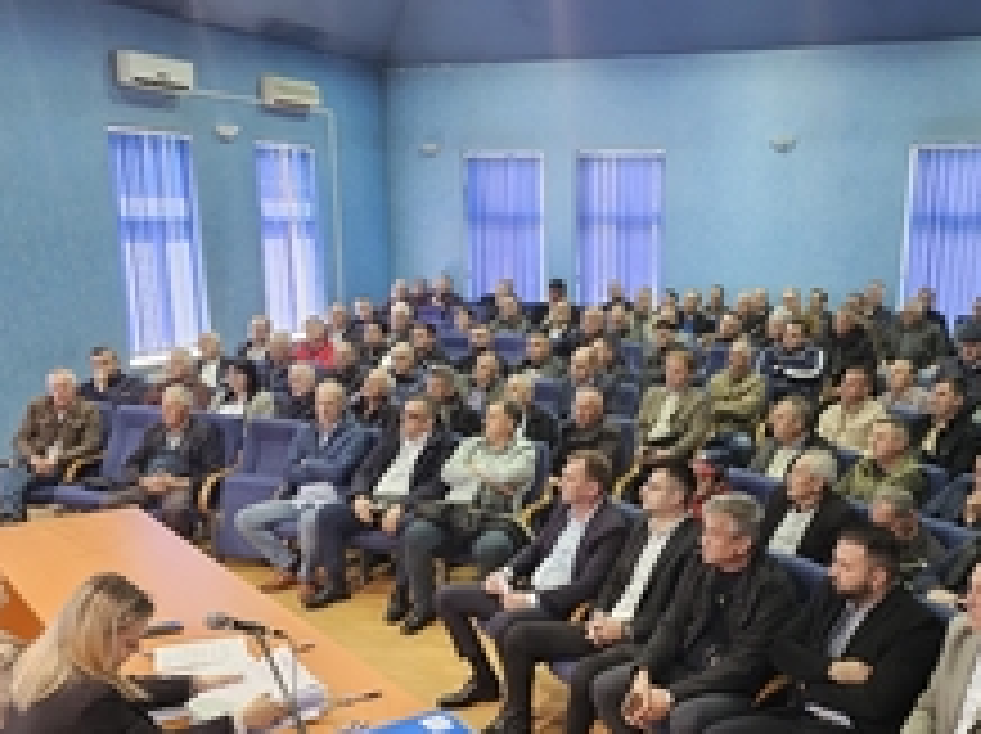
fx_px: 1076
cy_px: 482
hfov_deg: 48.7
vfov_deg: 37.3
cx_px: 594
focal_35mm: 38
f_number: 1.7
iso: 800
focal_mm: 6.3
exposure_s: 1/100
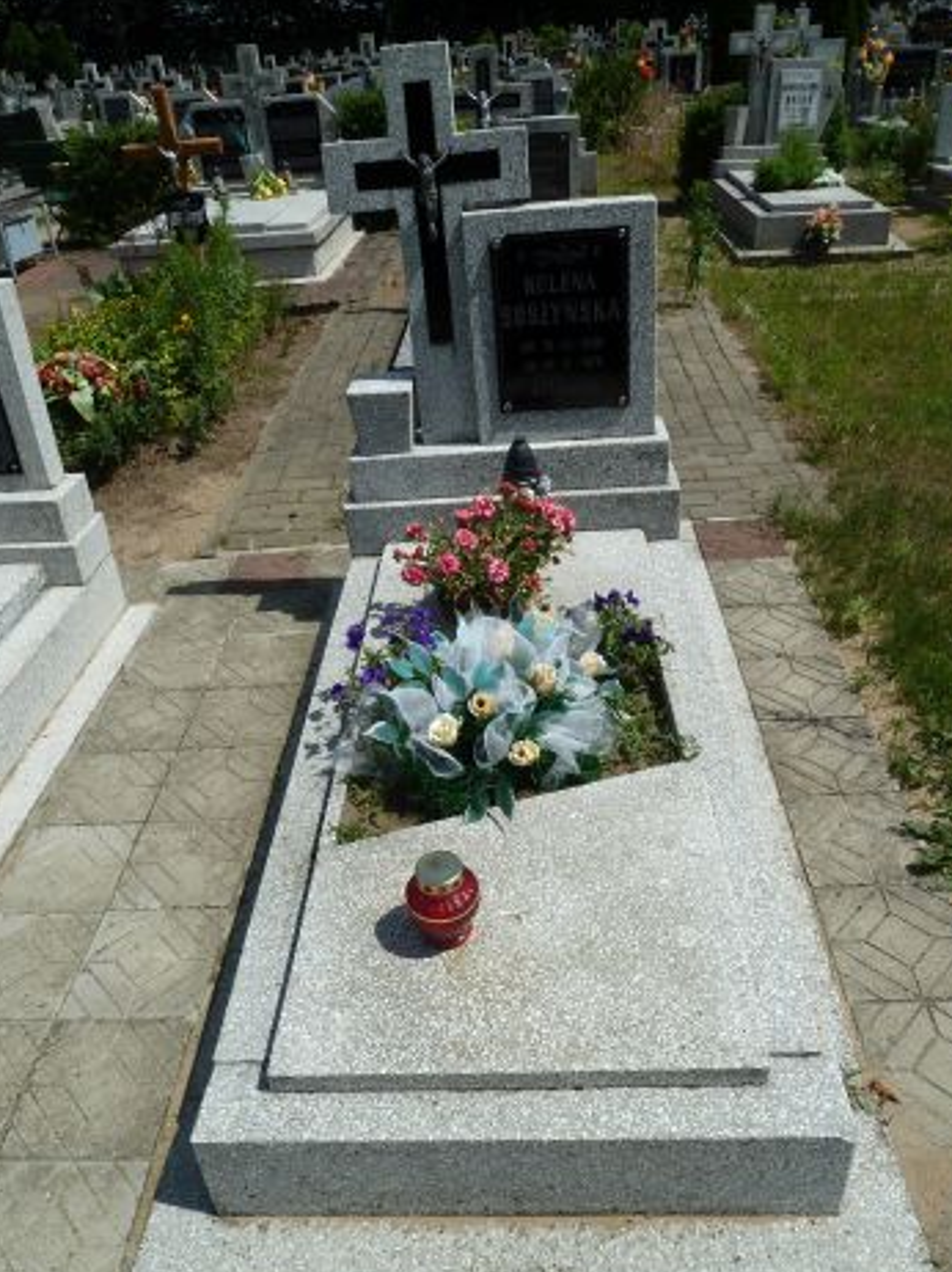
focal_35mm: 26
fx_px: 954
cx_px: 476
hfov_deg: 53.0
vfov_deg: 67.3
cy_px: 642
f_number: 5.6
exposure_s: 1/500
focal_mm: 4.1
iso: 80
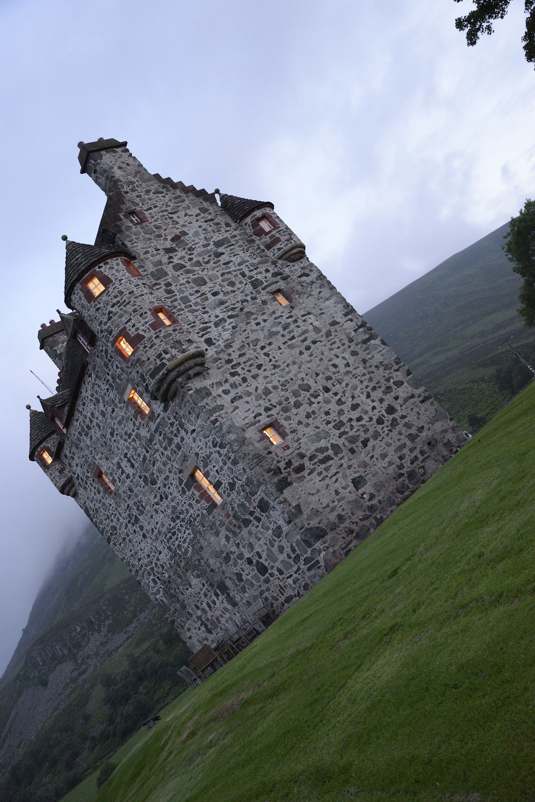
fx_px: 757
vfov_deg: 55.8
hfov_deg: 38.9
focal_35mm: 34
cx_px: 268
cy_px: 401
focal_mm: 34
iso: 6400
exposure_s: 1/15
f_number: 6.3
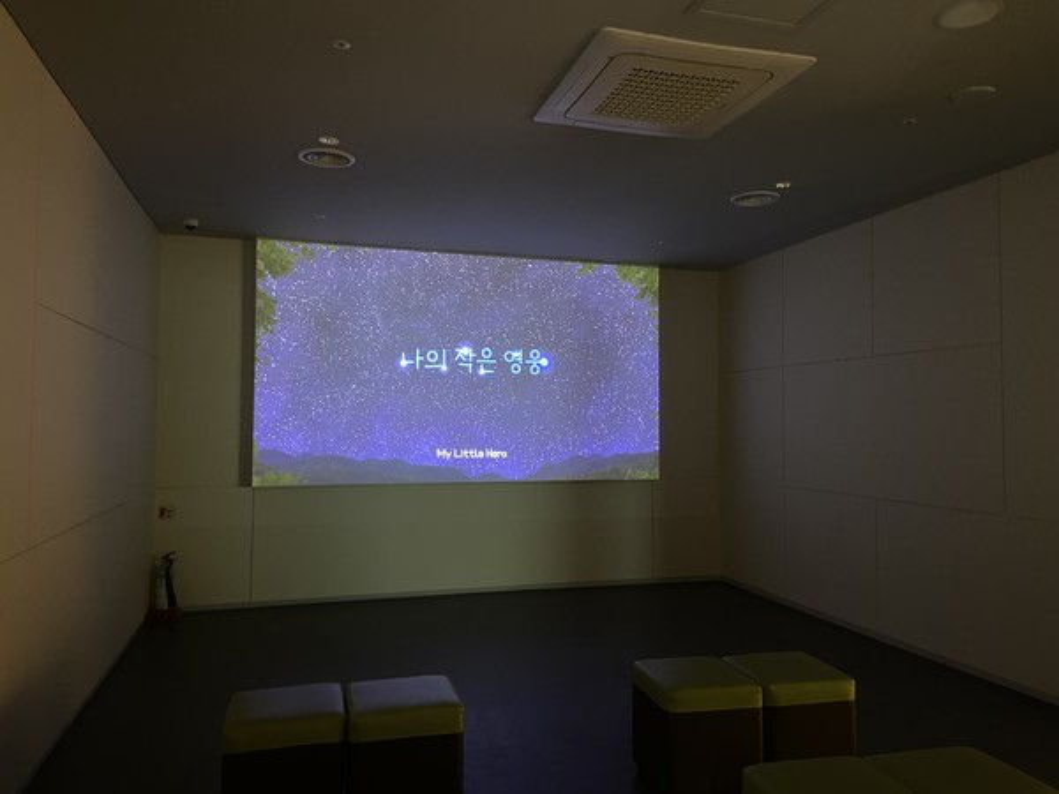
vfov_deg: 53.1
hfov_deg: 67.3
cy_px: 397
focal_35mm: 26
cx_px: 530
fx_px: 795
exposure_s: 1/24
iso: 1000
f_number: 1.8
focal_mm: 4.25
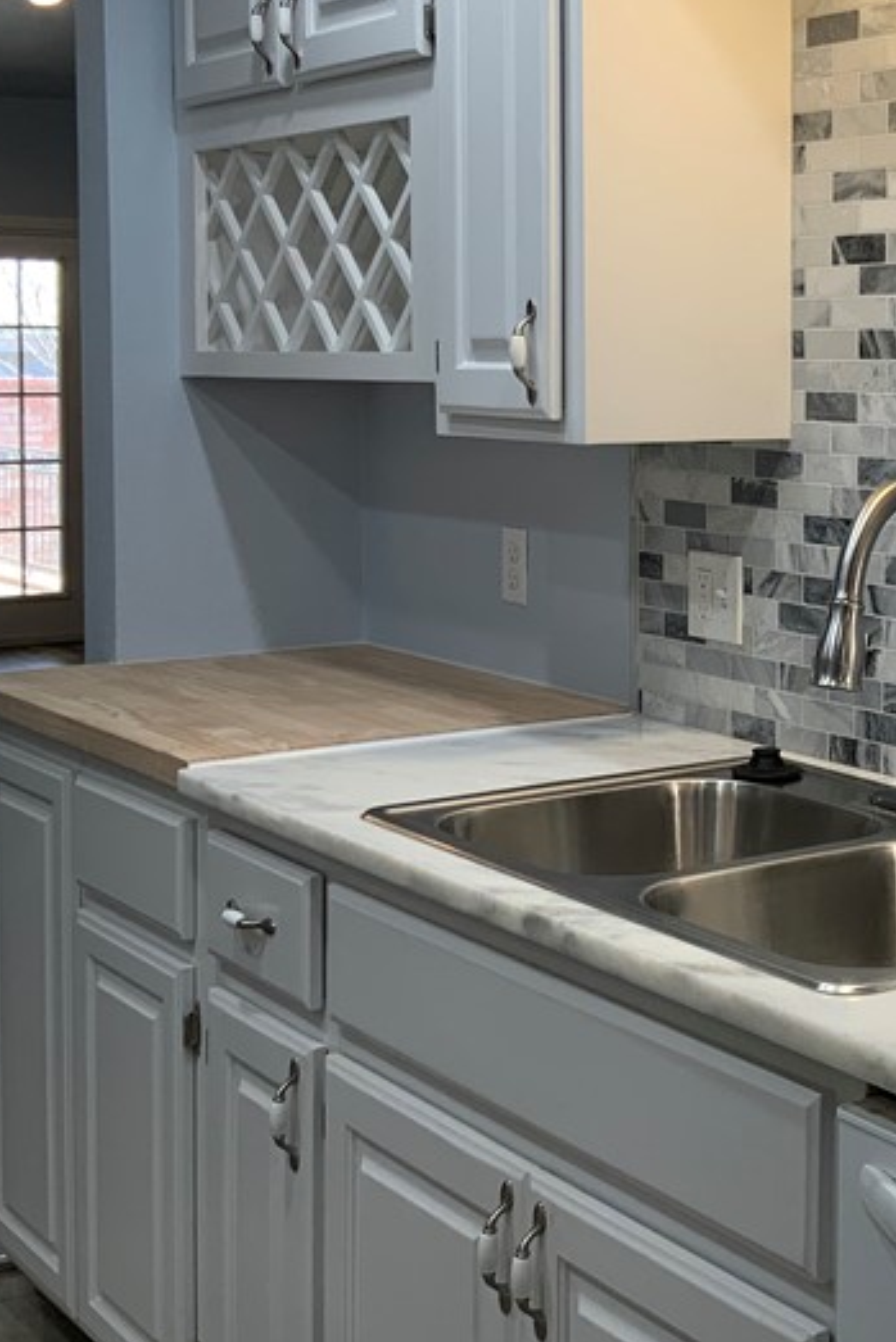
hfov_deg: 22.4
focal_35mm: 59
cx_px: 824
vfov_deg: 33.7
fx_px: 2201
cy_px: 462
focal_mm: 3
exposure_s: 1/120
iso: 32
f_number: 1.8
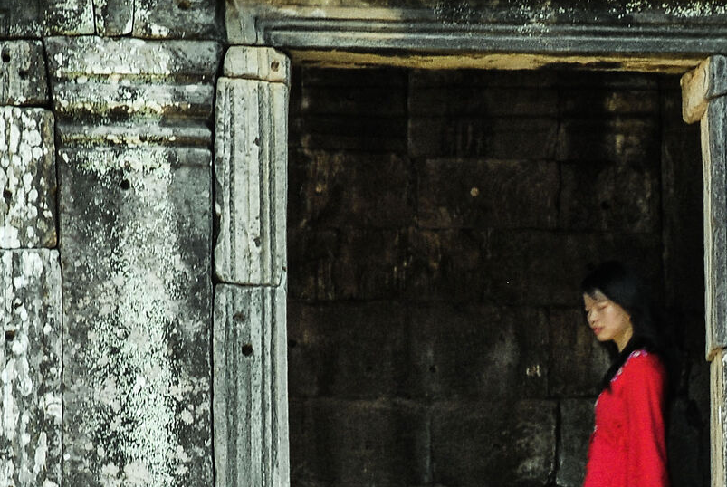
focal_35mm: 233
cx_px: 839
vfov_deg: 5.9
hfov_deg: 8.7
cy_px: 549
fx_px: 4712
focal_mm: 52
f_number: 5
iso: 160
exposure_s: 1/90
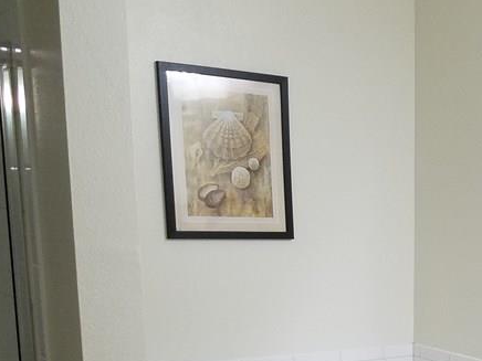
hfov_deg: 28.6
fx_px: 849
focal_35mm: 61
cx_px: 537
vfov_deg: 22.8
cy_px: 386
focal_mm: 4.2
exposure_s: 1/60
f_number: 1.7
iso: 160
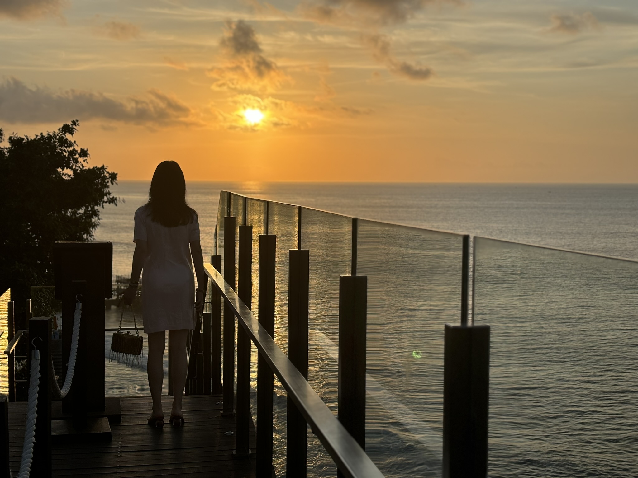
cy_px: 239
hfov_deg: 36.8
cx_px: 319
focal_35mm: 52
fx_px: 958
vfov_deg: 28.0
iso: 40
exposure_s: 1/3663
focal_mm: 5.96
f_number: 1.6
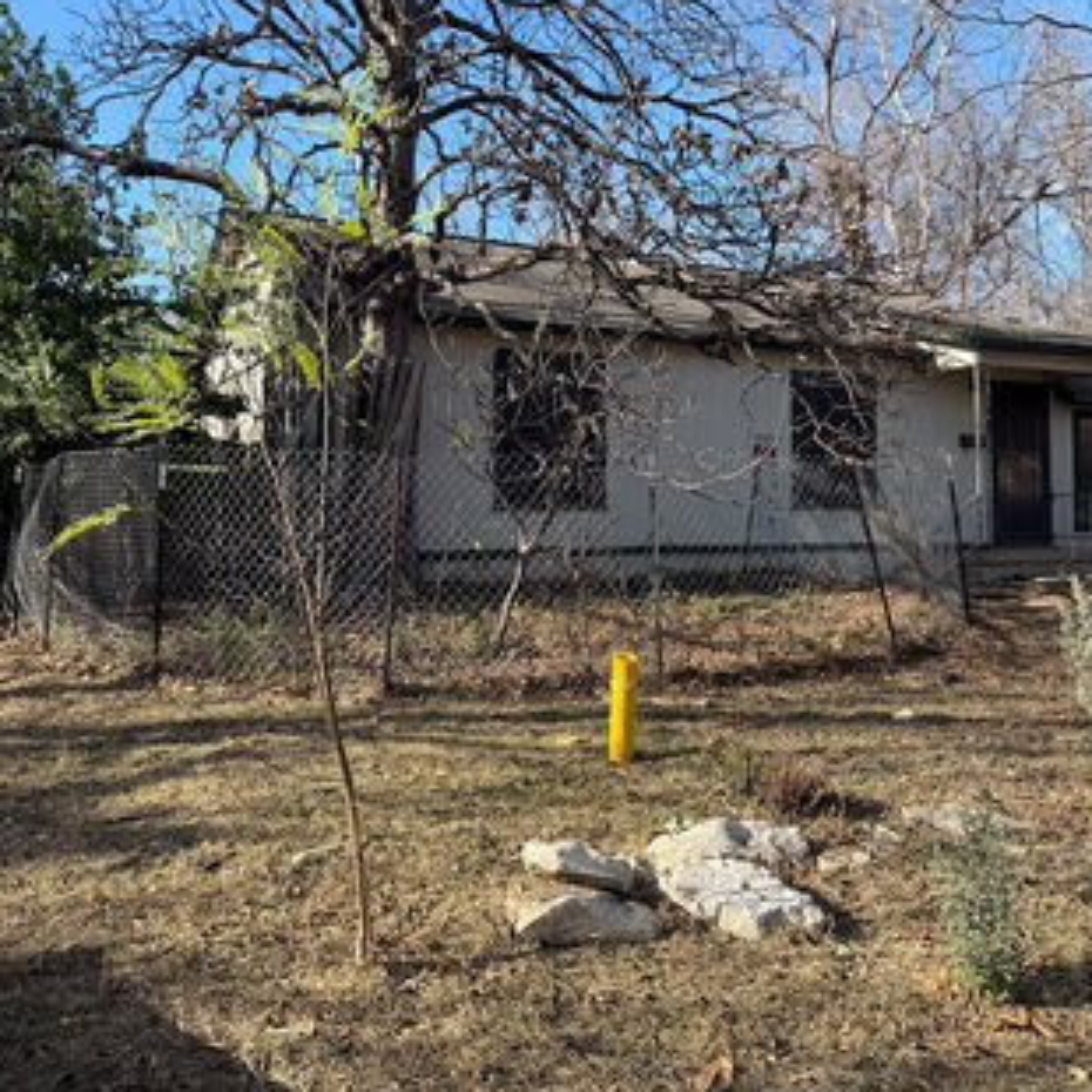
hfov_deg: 46.7
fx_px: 1249
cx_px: 705
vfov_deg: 47.0
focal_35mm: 35
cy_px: 447
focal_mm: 6.76
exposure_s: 1/1770
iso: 80
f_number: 1.78
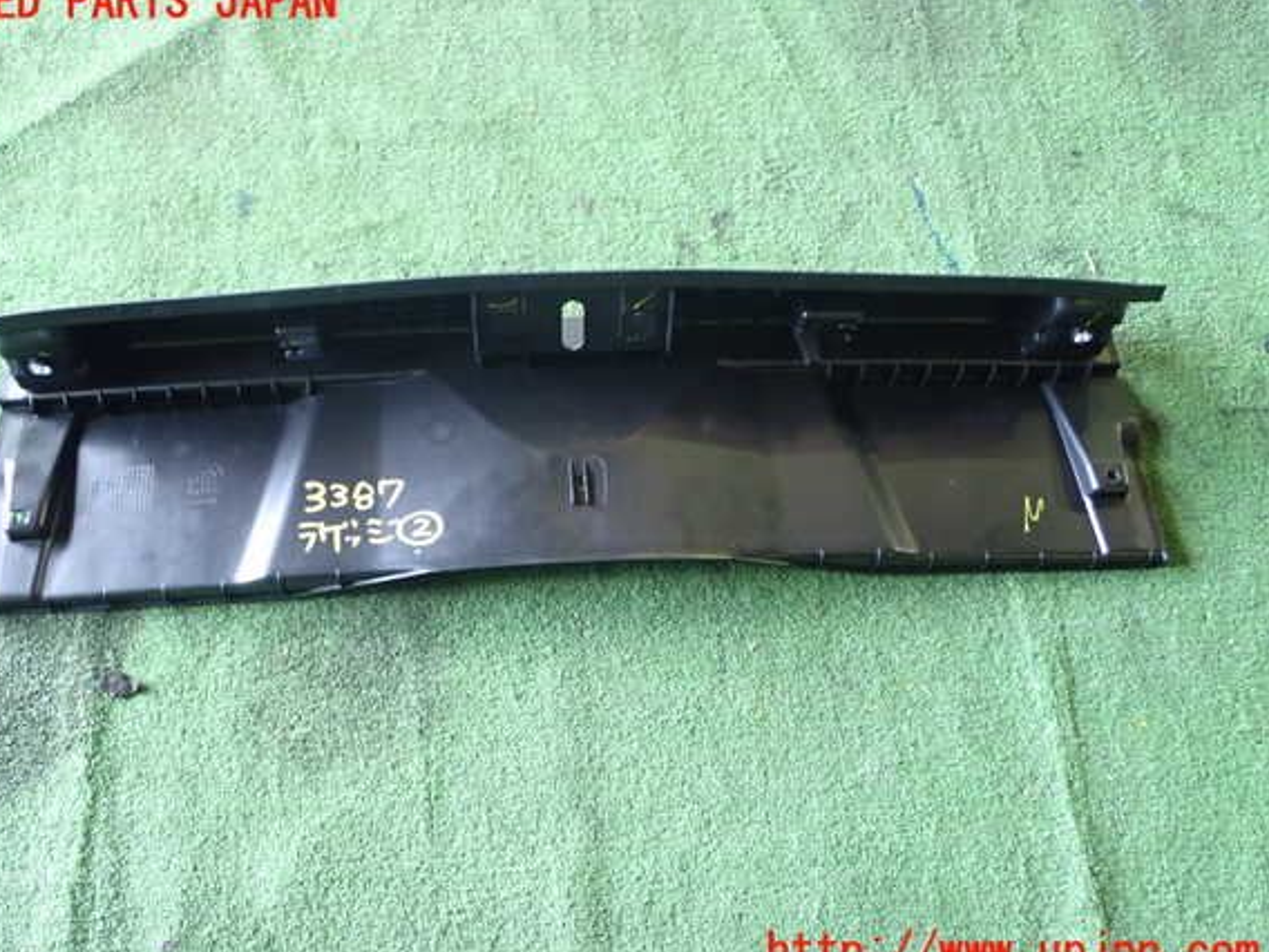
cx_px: 601
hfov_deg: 49.0
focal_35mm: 38
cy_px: 478
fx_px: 1393
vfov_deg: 37.7
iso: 500
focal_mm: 6.37
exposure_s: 1/40
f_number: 2.5
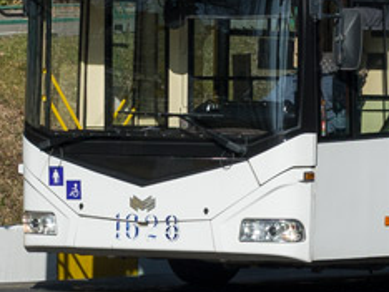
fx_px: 2880
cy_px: -232
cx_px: 412
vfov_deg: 5.7
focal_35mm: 256
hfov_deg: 7.7
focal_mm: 35
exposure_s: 1/800
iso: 100
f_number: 6.3
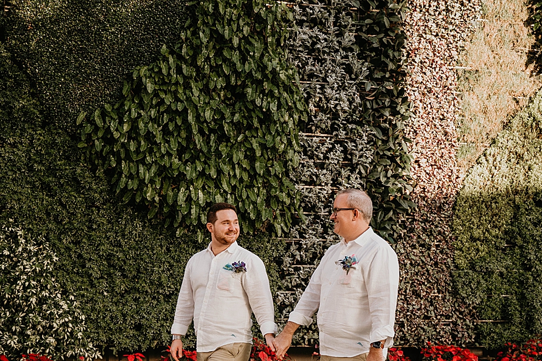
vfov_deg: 26.7
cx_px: 298
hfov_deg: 39.6
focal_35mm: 50
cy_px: 255
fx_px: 753
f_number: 2.8
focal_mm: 35
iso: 320
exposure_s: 1/640
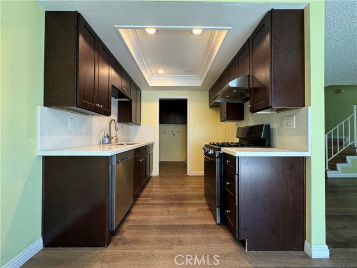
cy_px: 134
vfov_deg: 85.7
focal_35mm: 14
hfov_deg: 102.1
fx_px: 144
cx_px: 178
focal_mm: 2.22
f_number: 2.2
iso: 160
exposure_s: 1/60
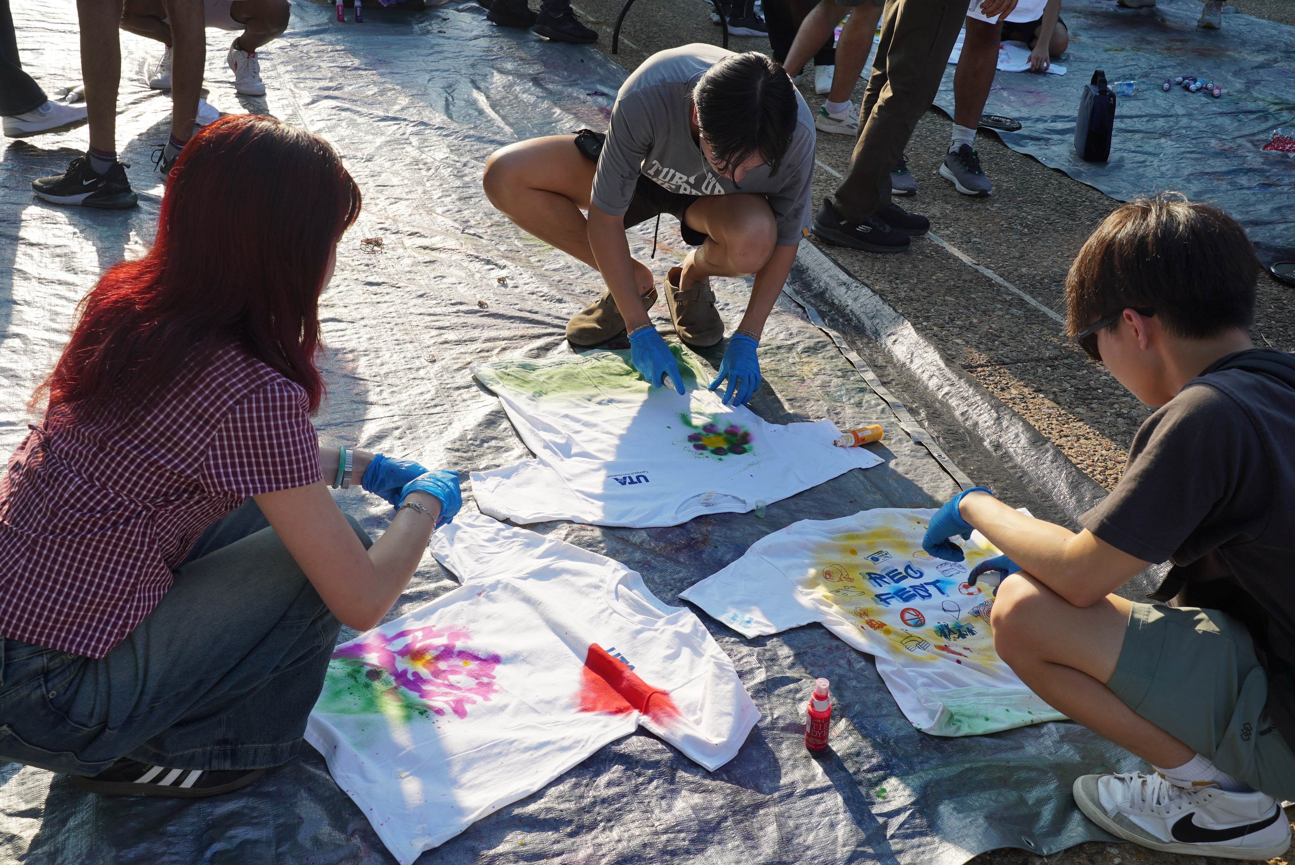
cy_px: 432
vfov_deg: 37.9
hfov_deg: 54.4
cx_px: 648
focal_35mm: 35
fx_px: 1260
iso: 100
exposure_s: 1/125
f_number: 10
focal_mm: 35
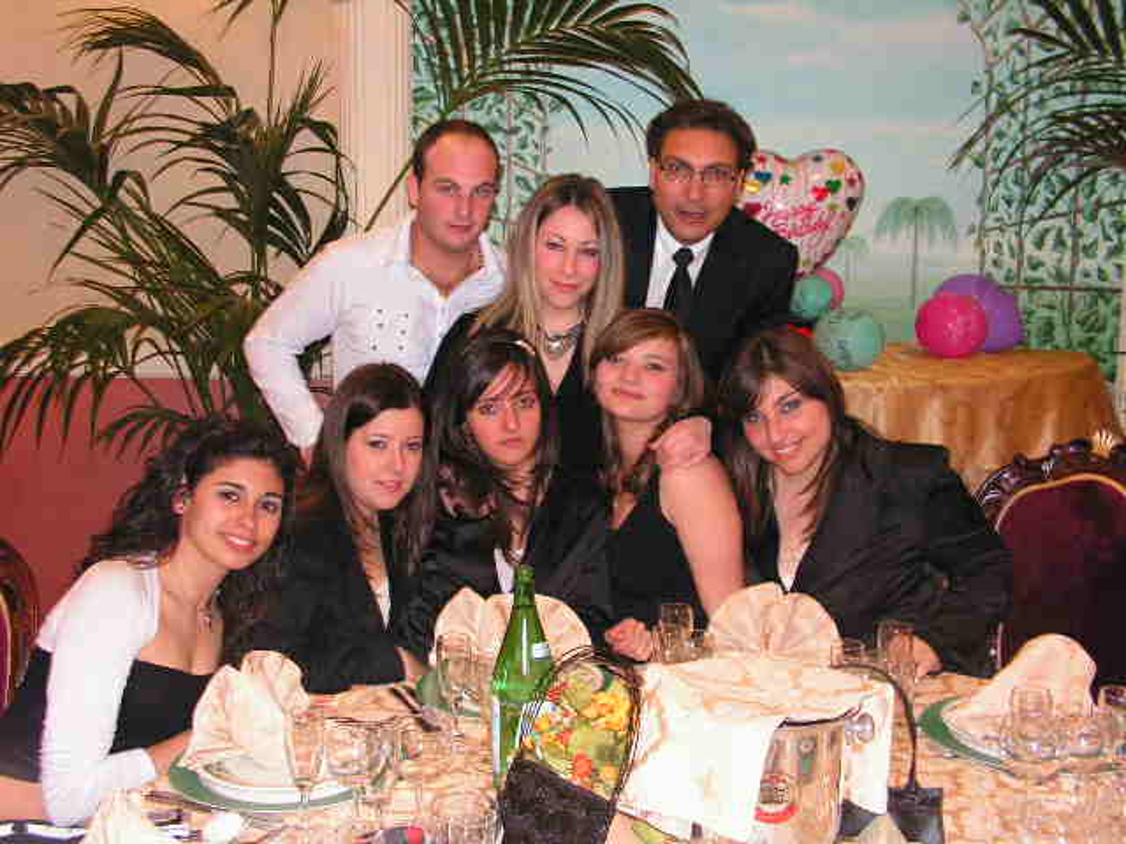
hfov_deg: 42.9
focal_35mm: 44
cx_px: 563
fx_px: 1431
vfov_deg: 32.9
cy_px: 422
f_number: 3.2
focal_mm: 7.4
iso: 200
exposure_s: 1/40
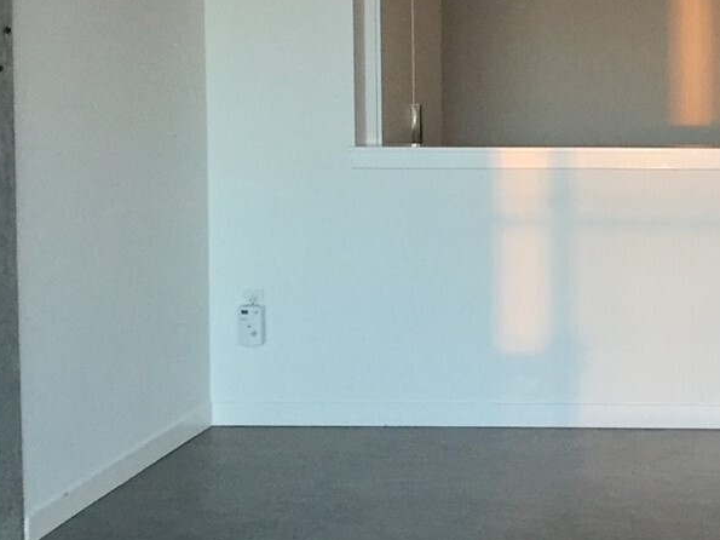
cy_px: 121
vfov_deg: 18.7
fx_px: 1622
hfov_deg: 23.5
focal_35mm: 78
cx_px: 796
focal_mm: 4.15
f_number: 2.2
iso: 100
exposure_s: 1/30
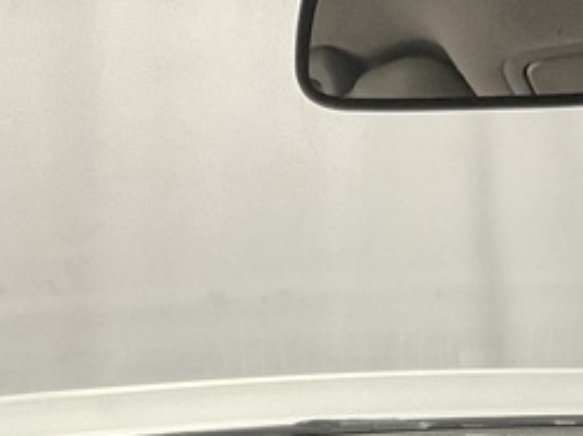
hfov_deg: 17.6
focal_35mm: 112
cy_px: 706
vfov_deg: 12.4
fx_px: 1884
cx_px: 344
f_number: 1.8
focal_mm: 3
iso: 80
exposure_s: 1/50
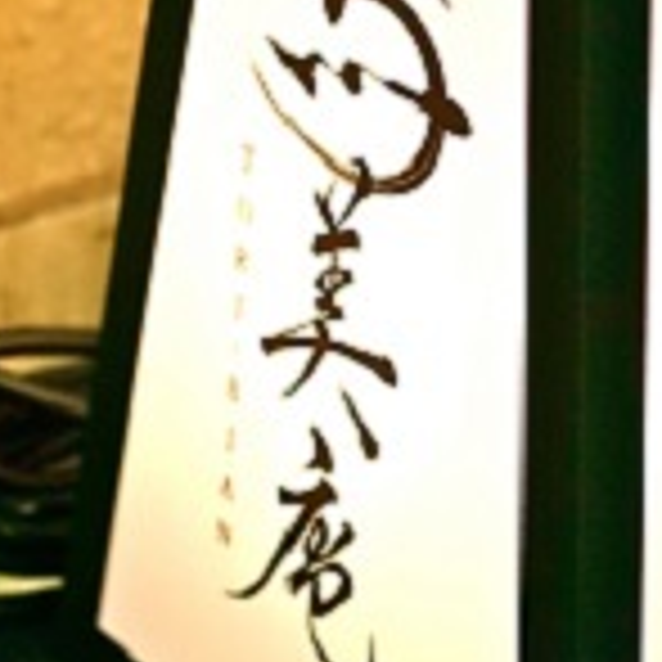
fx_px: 3765
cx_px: 759
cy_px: 38
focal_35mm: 174
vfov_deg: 10.0
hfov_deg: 9.9
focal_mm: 55
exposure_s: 1/160
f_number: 4
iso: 1000
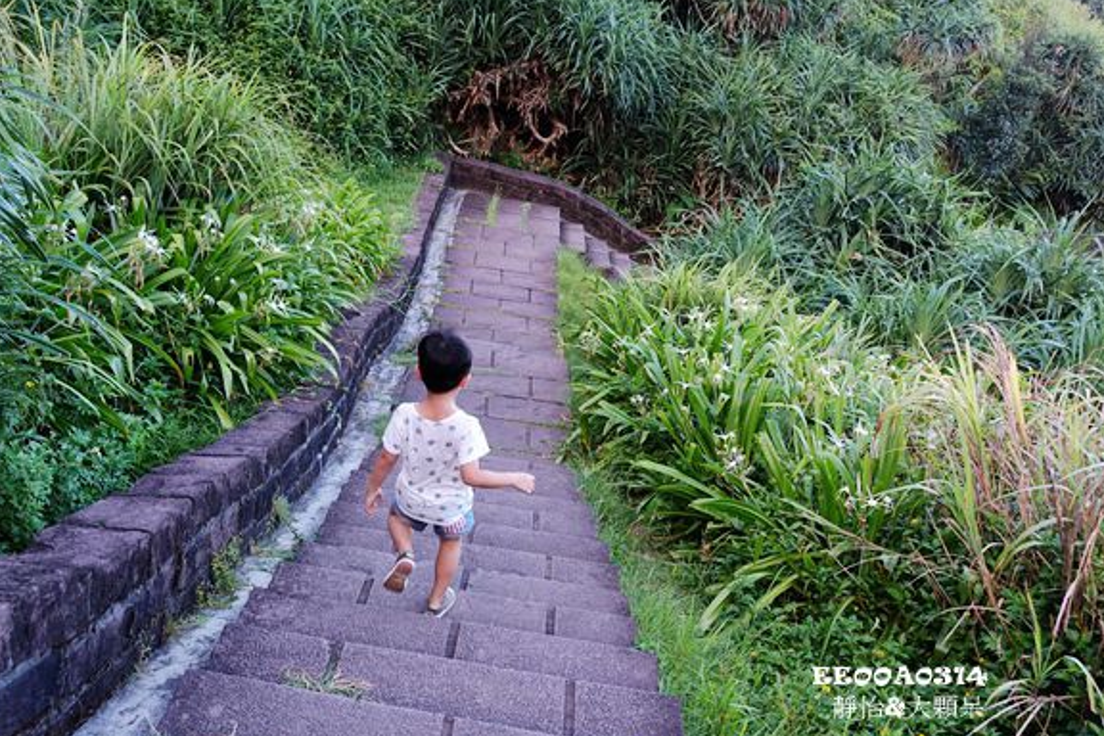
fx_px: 1073
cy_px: 398
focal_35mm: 35
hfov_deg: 54.4
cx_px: 514
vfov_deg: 37.8
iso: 125
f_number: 3.2
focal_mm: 11.22
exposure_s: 1/80
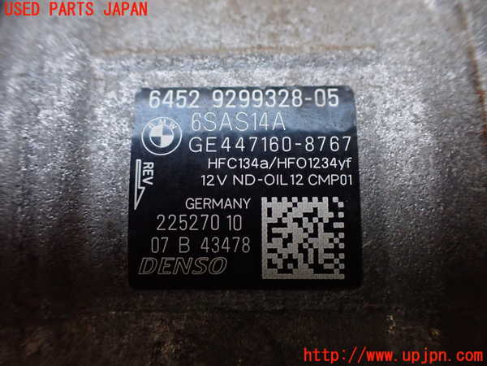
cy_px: 183
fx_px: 422
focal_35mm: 30
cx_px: 244
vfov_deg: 46.8
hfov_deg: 60.0
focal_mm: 5.4
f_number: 2.3
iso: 800
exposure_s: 1/30
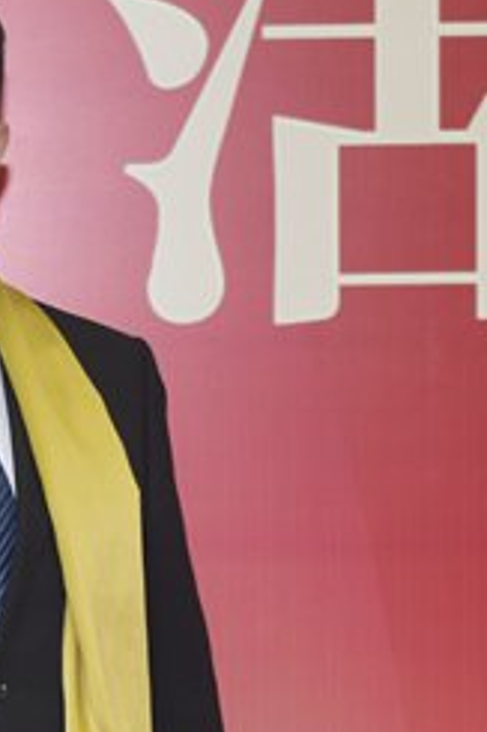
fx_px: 3739
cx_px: -27
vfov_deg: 11.1
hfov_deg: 7.4
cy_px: 572
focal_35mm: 184
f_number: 2.8
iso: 640
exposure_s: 1/125
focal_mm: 45
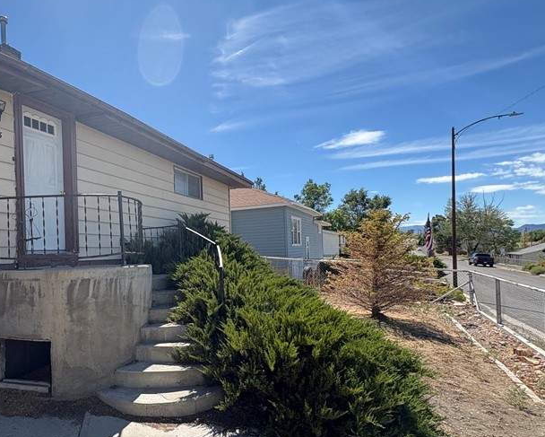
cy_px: 248
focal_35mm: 23
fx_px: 371
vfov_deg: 60.7
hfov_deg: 68.5
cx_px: 145
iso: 50
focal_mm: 2.22
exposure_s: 1/944
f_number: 2.2
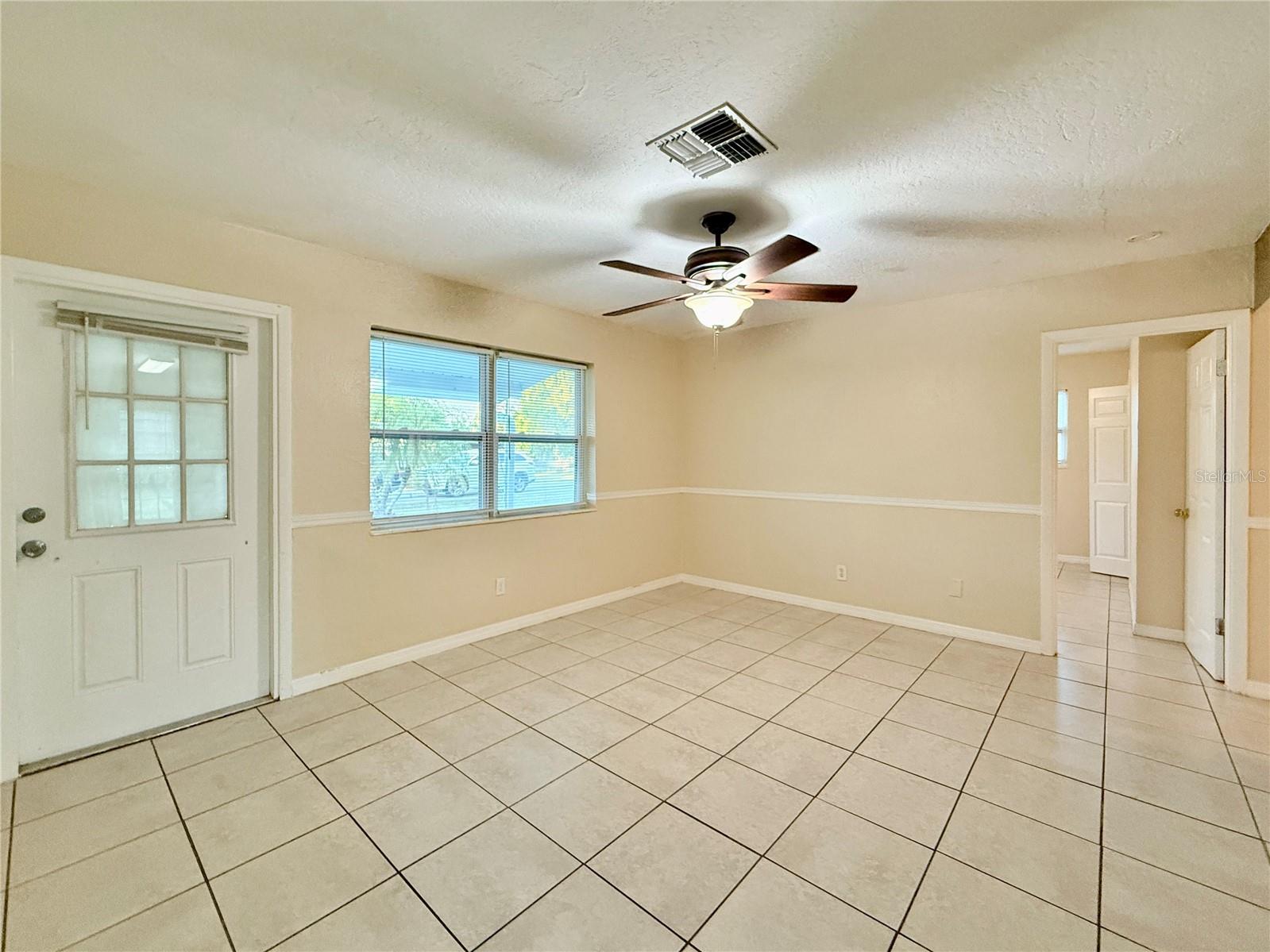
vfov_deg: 85.7
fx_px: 514
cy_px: 476
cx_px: 635
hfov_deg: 102.1
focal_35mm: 14
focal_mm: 2.22
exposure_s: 1/120
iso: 400
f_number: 2.2
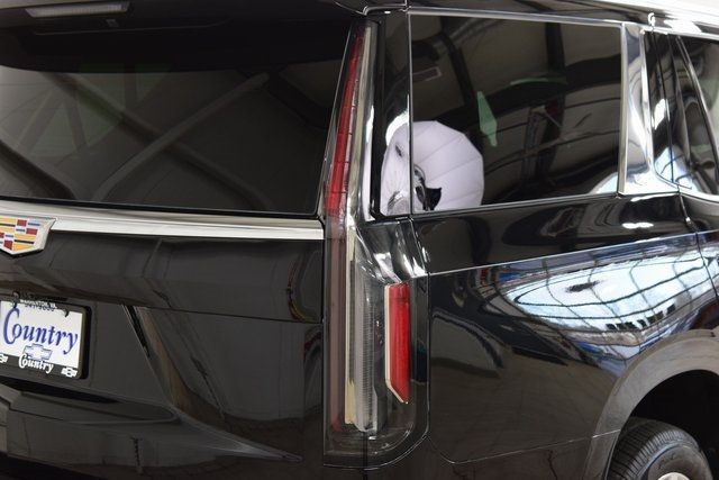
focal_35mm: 60
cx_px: 360
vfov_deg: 22.6
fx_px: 1199
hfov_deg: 33.4
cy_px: 240
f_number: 6.3
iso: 900
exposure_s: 1/15
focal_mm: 40
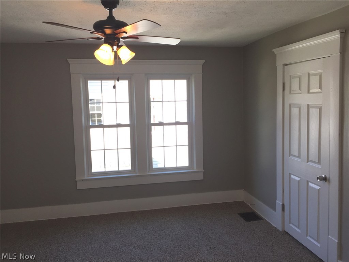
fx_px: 292
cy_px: 131
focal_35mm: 29
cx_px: 174
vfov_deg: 48.2
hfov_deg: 61.7
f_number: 2.2
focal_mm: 4.15
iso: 40
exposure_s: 1/120
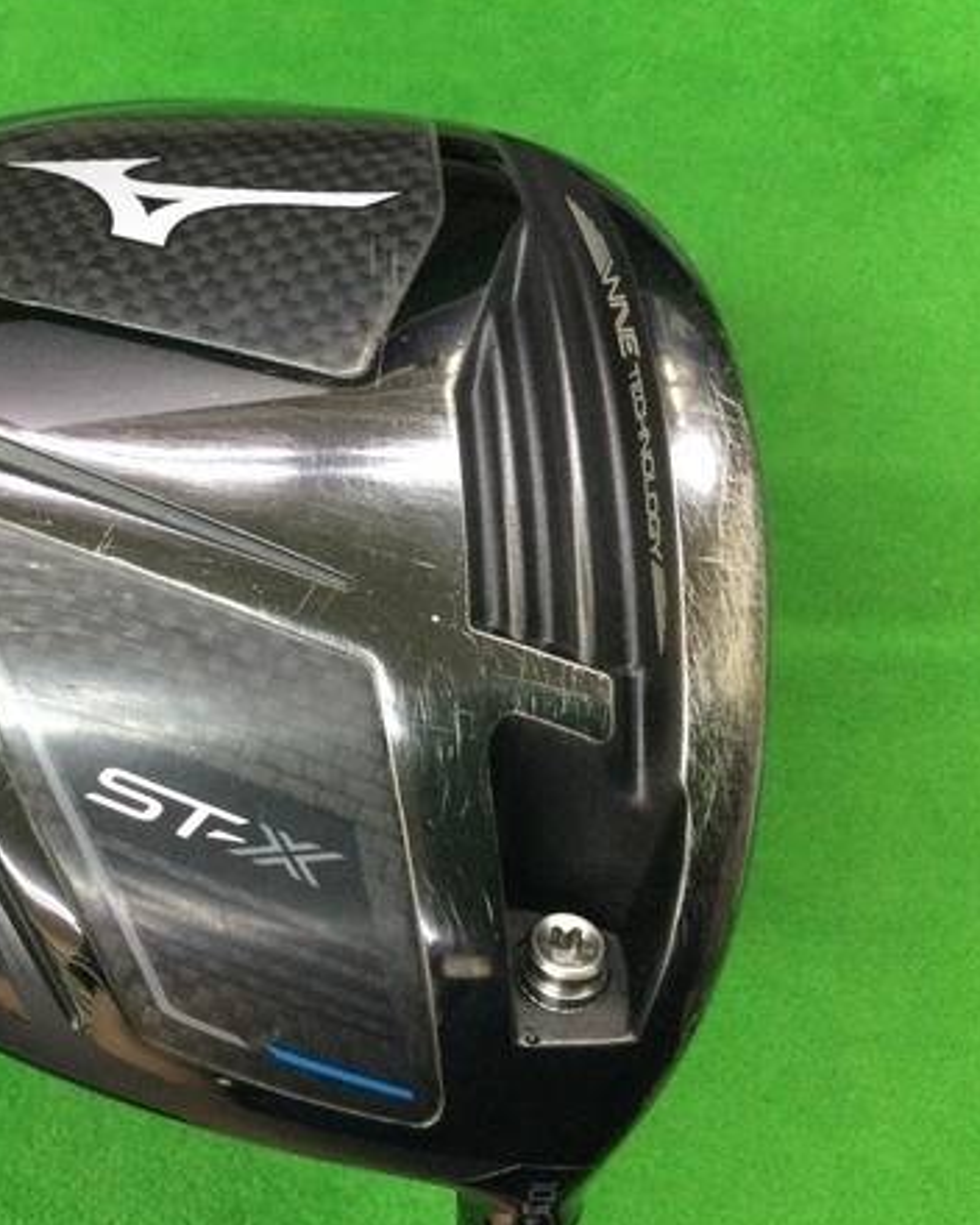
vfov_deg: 42.0
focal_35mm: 44
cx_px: 209
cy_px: 635
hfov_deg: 33.3
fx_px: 1595
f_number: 2.4
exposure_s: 1/30
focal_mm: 3.3
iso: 200
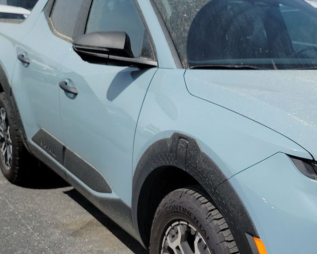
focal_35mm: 55
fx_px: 516
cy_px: 165
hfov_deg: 32.2
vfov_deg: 27.5
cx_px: 294
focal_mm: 6.7
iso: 50
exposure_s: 1/1201
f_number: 1.8
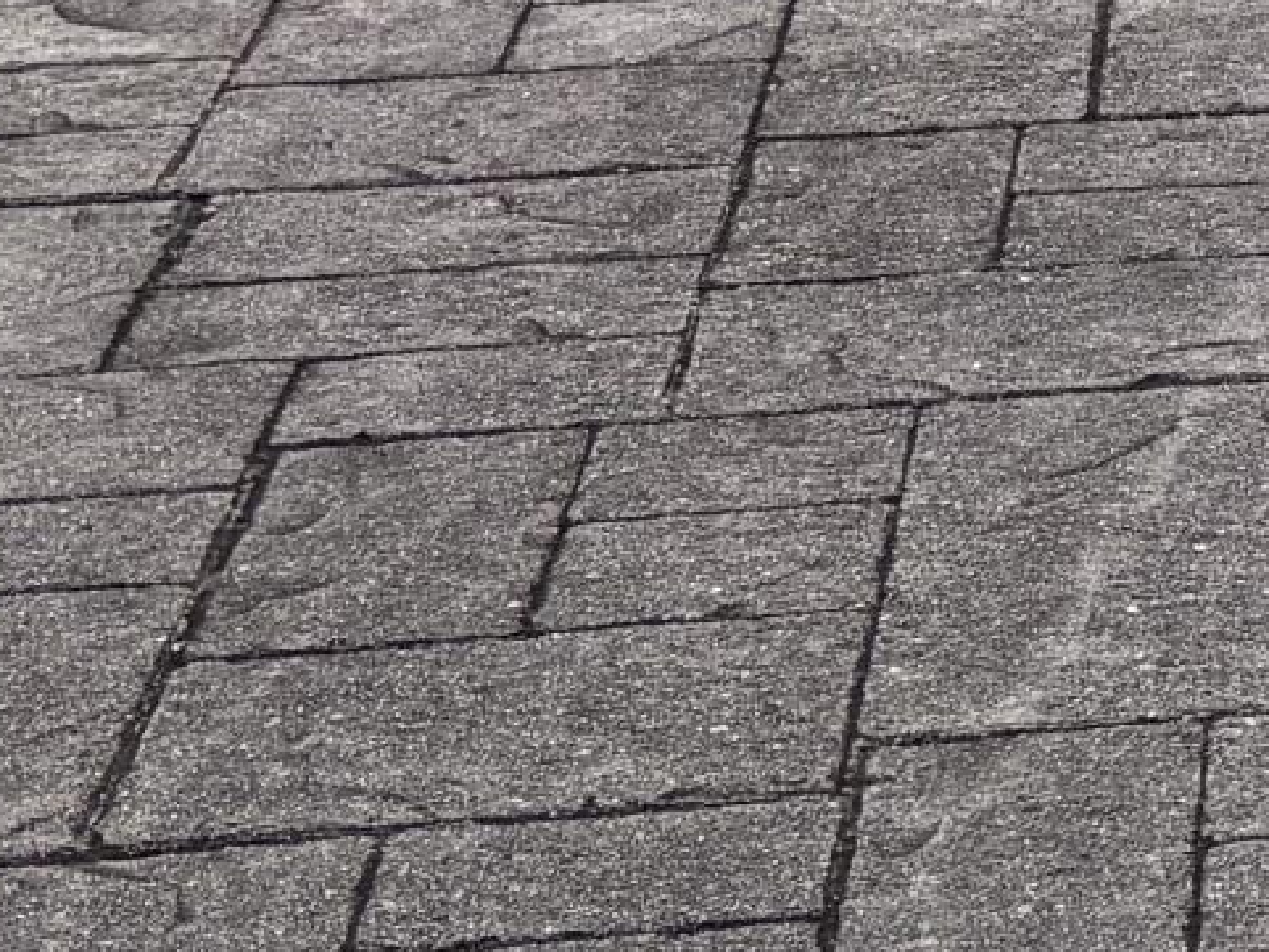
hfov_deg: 9.9
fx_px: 5940
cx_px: 3501
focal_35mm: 162
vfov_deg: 8.5
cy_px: -1176
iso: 50
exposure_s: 1/1477
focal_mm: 5.96
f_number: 1.6
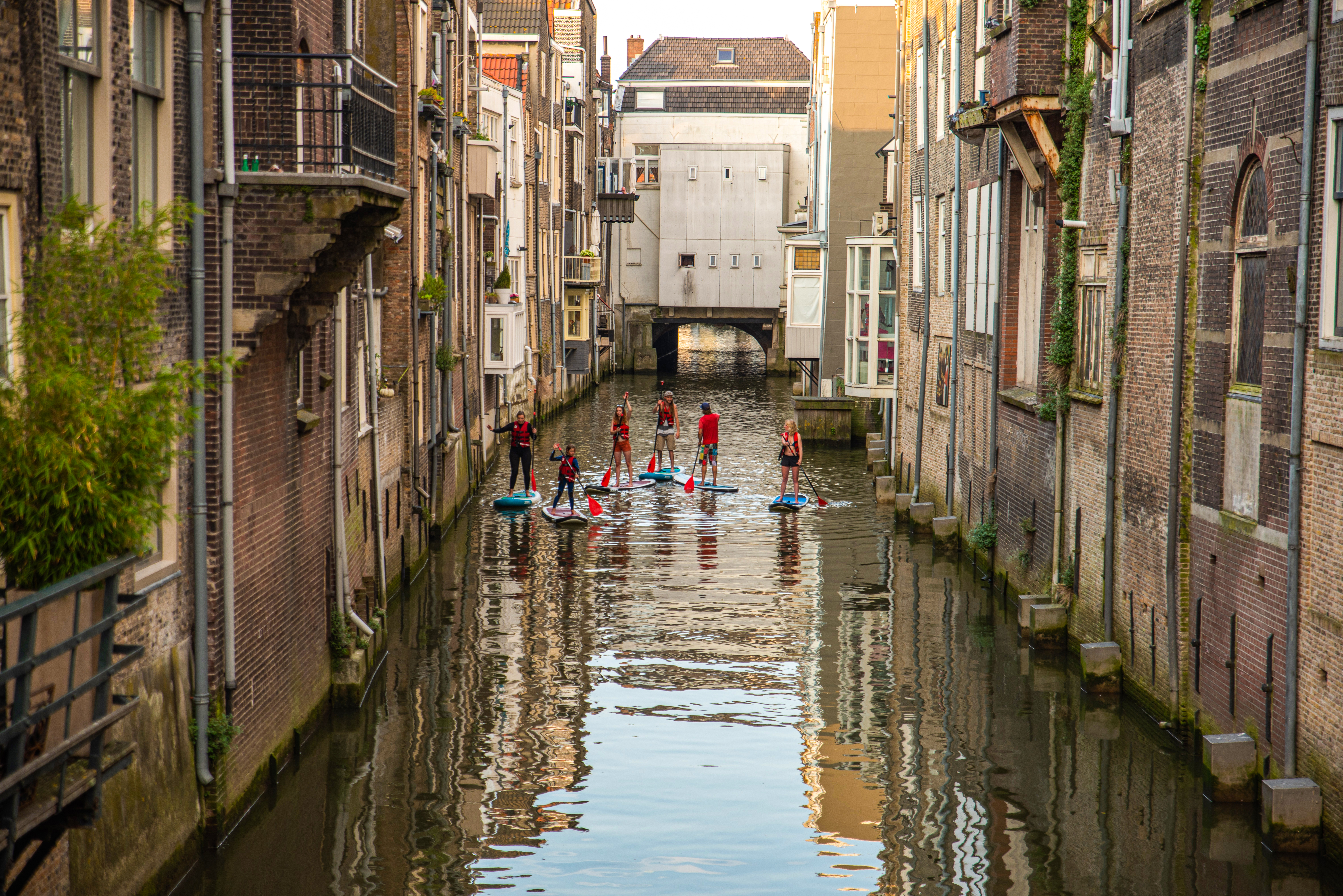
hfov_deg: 28.8
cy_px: 448
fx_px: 2612
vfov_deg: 19.5
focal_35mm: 70
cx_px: 672
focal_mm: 70
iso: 100
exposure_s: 1/200
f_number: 3.5
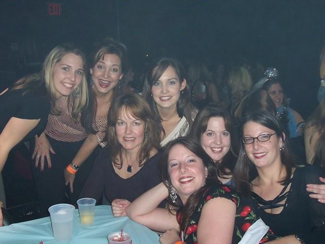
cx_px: 162
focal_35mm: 46
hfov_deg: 41.2
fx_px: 432
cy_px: 122
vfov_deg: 31.5
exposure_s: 1/60
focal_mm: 7
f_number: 3
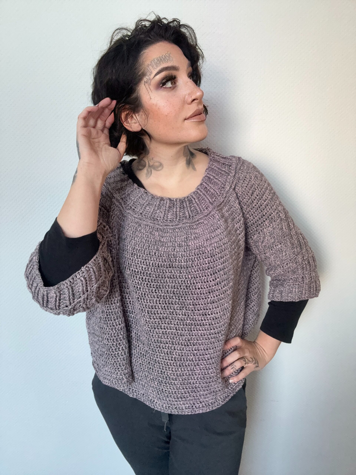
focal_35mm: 23
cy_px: 238
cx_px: 178
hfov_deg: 58.9
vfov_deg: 73.9
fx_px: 315
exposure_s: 1/60
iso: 160
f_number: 1.9
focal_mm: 2.69
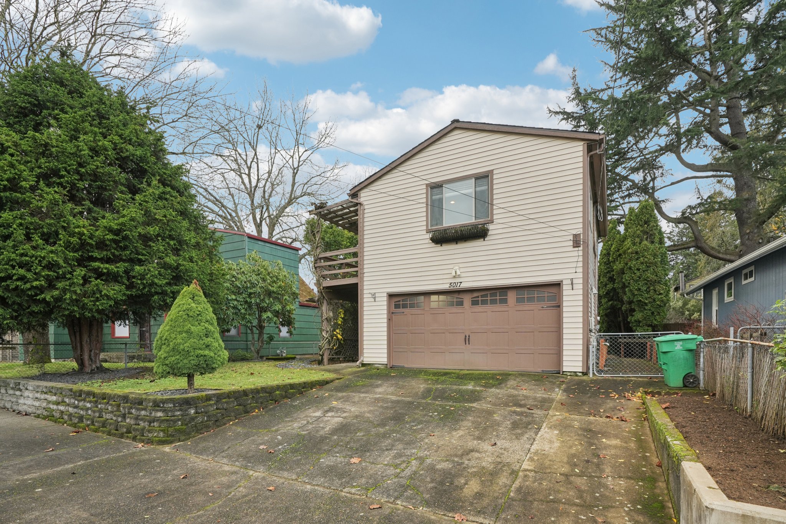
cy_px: 262
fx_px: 349
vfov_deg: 73.7
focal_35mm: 16
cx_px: 393
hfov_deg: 96.7
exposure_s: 1/50
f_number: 8
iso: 400
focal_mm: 16
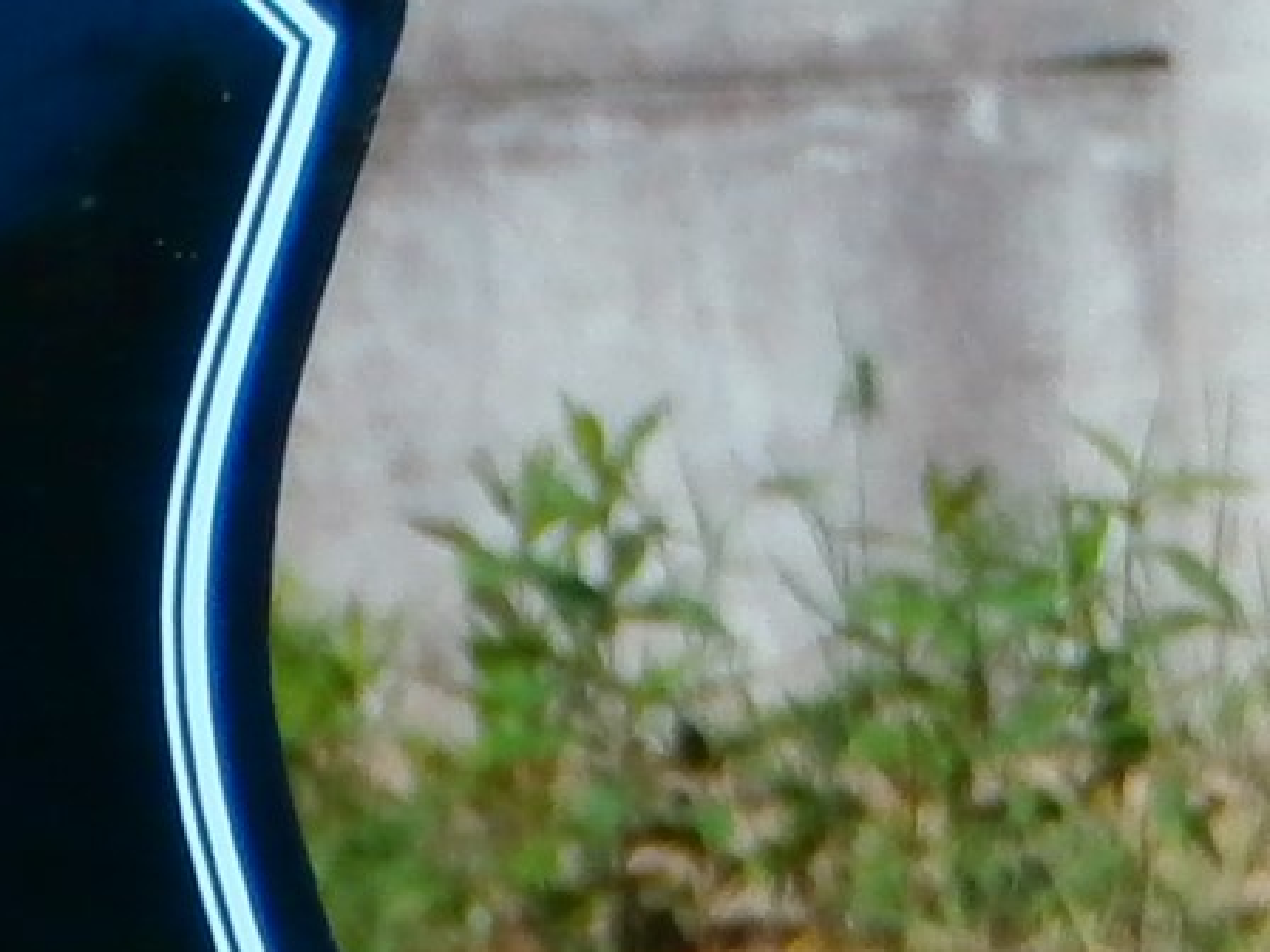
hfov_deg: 2.7
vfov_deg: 2.0
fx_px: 26966
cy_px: 1720
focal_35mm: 735
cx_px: -744
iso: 100
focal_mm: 19.54
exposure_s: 1/640
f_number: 5.4
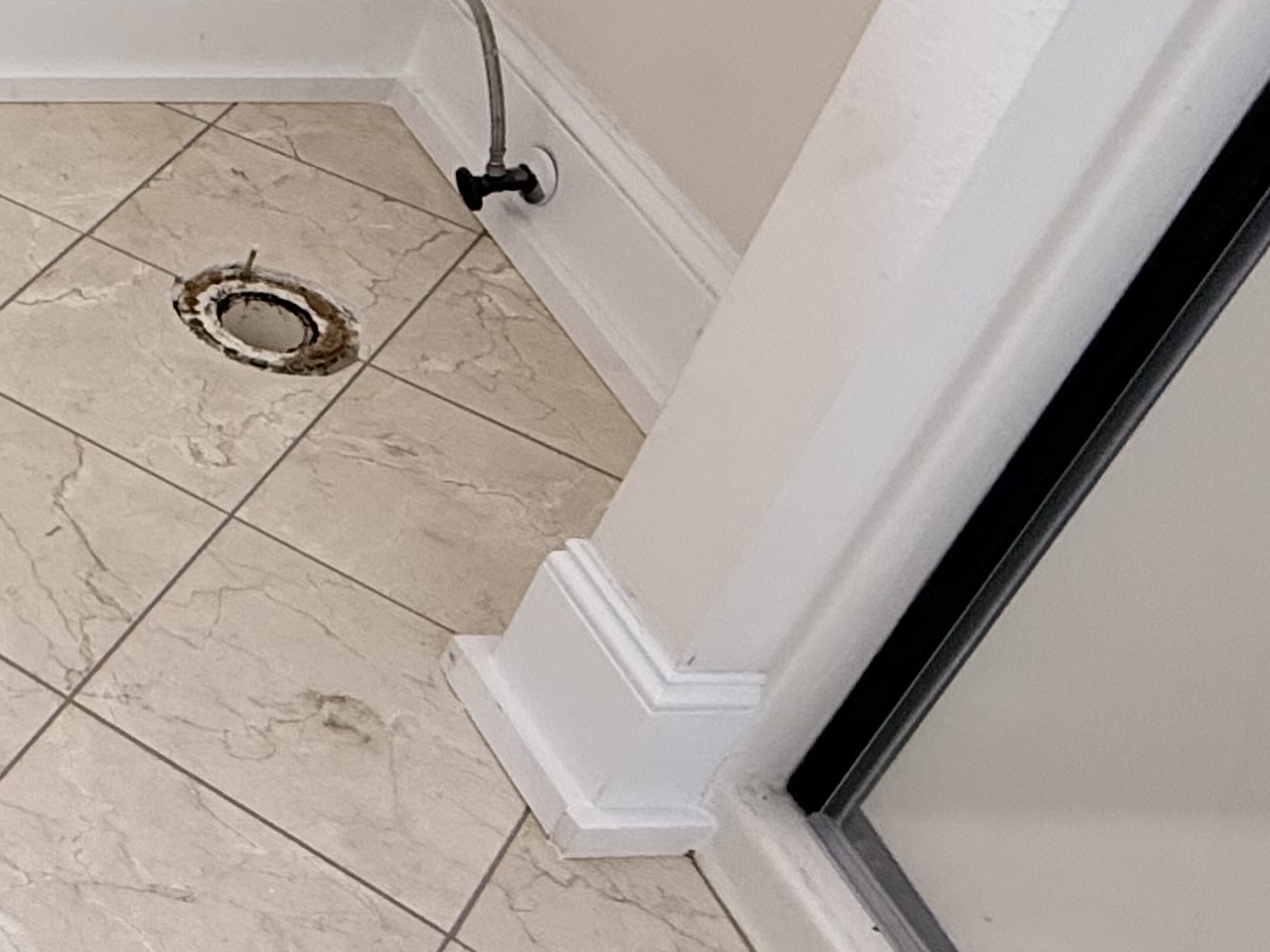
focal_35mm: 52
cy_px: 146
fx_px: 1907
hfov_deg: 25.0
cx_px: -765
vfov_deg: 27.3
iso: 160
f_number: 2.2
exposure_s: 1/120
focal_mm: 2.22
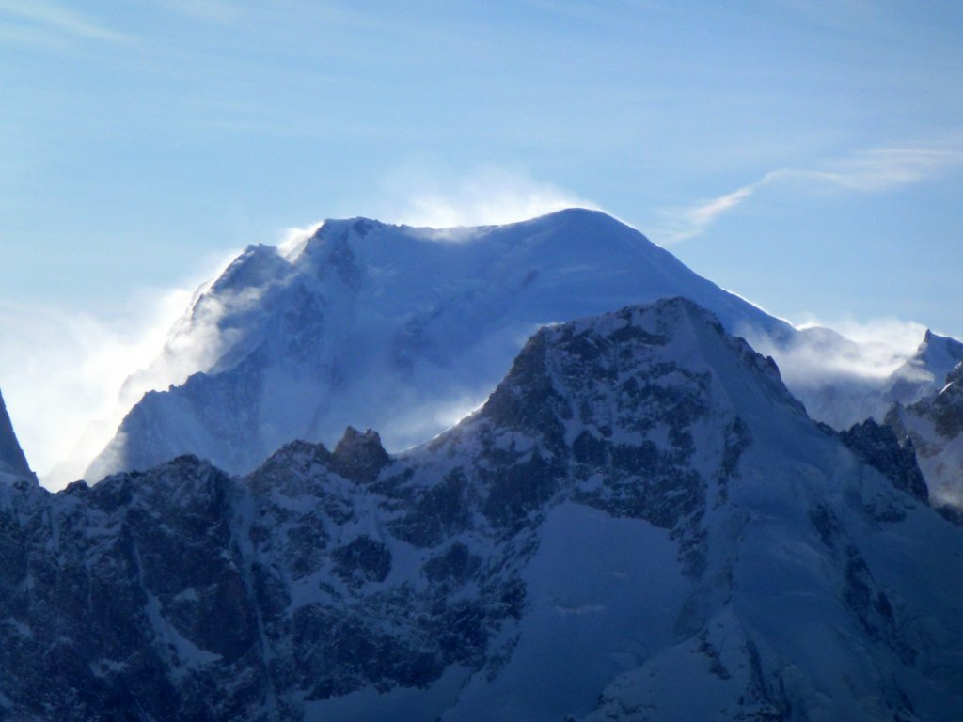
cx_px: 482
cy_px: 361
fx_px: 14021
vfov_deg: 3.0
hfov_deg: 3.9
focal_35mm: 504
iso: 100
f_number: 5.9
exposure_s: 1/800
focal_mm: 68.8
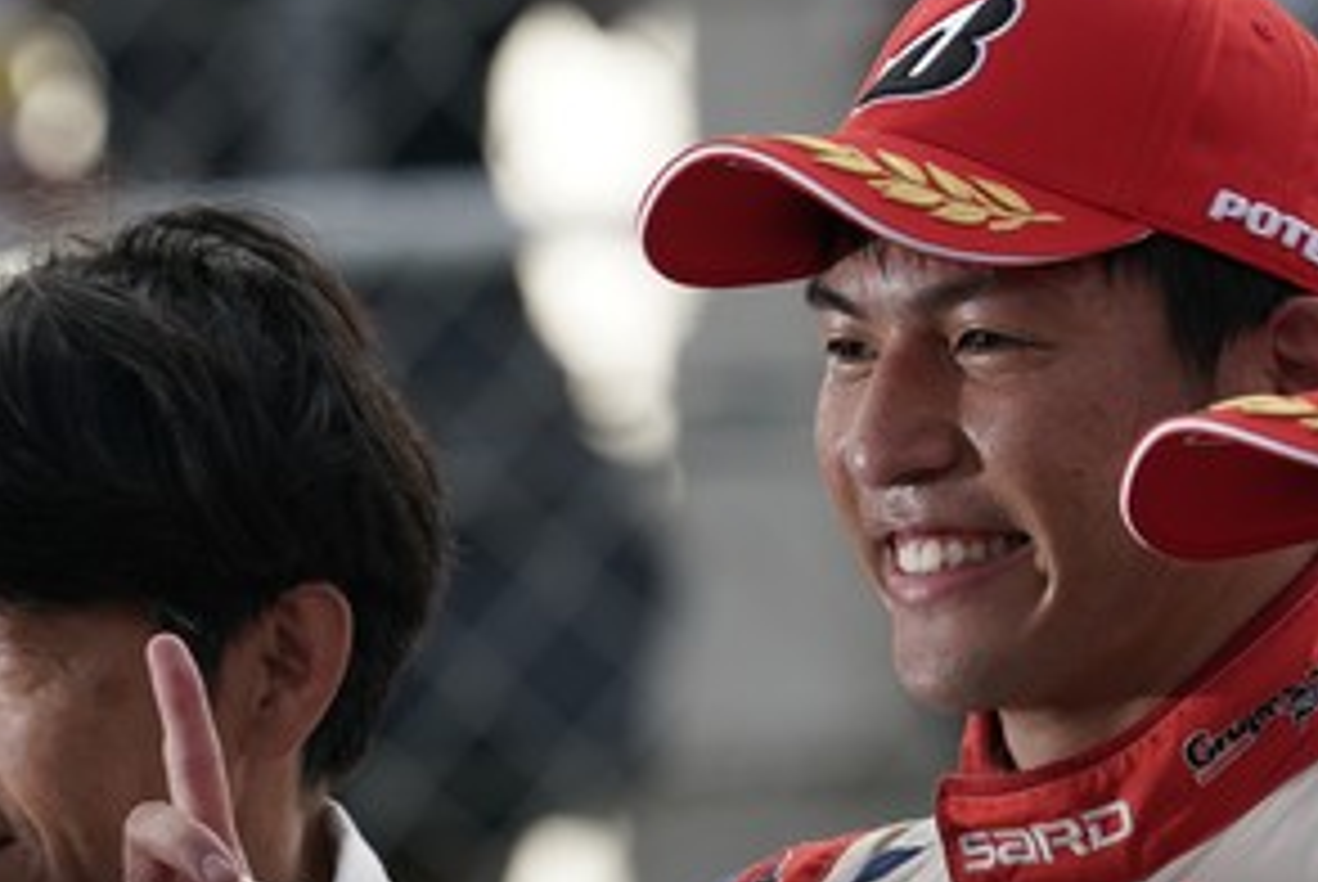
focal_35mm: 1210
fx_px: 44343
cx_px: 639
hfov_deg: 1.7
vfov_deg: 1.1
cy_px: 720
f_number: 8
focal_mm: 493
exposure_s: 1/250
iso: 200
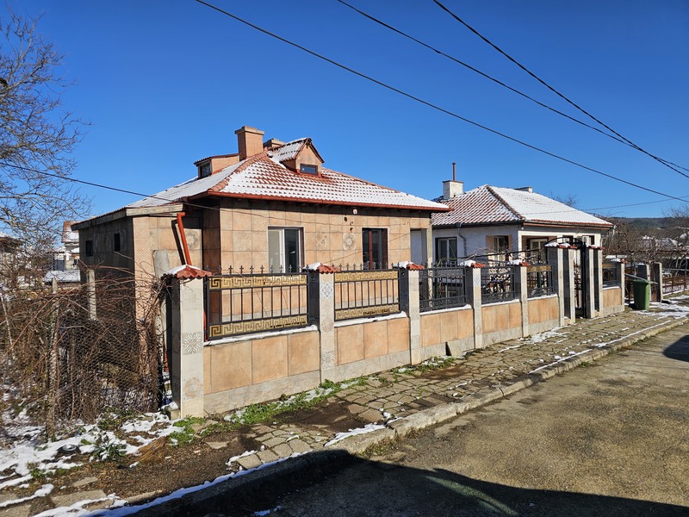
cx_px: 344
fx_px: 458
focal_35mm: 23
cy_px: 258
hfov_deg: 73.9
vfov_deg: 58.9
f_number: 1.7
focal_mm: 6.3
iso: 10
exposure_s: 1/1361
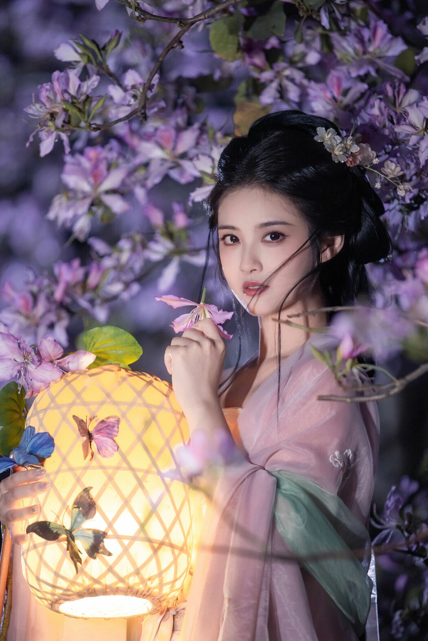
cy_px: 320
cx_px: 214
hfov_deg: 7.4
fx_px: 3299
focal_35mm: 185
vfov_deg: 11.1
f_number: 2.8
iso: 2500
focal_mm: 185
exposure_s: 1/250
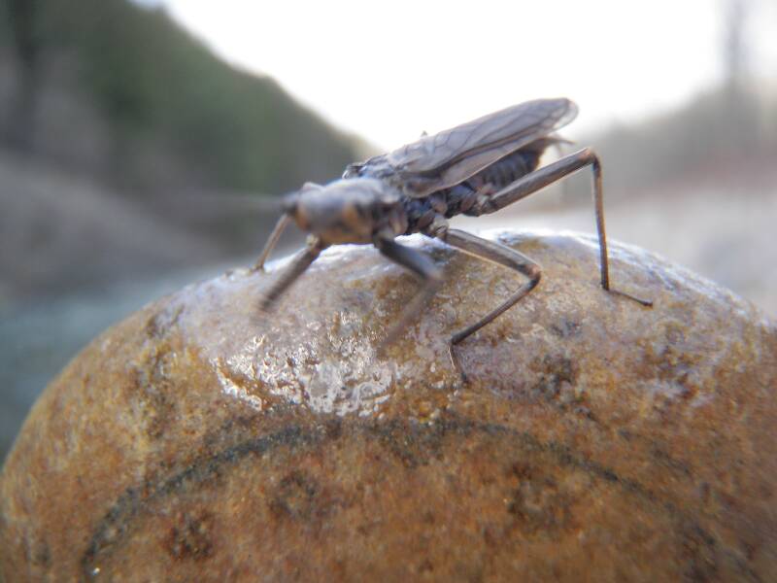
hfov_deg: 51.4
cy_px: 292
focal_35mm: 36
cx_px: 388
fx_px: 808
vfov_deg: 39.7
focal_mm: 6.53
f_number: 4.1
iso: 50
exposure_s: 1/80
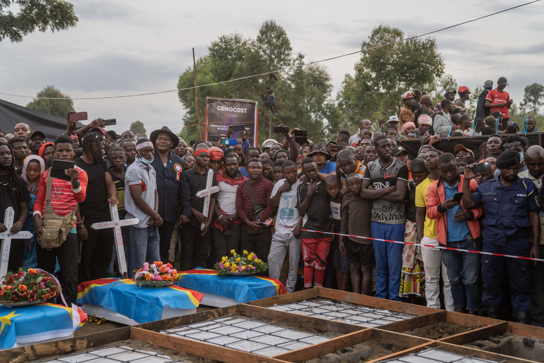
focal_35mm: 46
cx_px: 272
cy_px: 182
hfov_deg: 42.7
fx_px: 695
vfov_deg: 29.2
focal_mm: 46
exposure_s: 1/640
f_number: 2.8
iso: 250
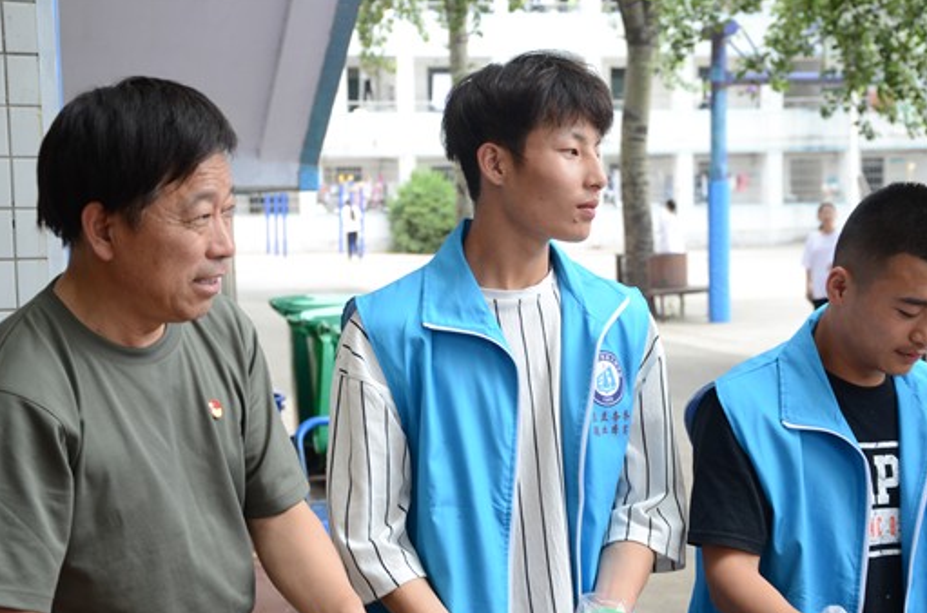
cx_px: 492
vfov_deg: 18.3
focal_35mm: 74
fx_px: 1901
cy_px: 349
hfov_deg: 27.4
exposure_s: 1/125
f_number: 4.8
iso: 320
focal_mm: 42
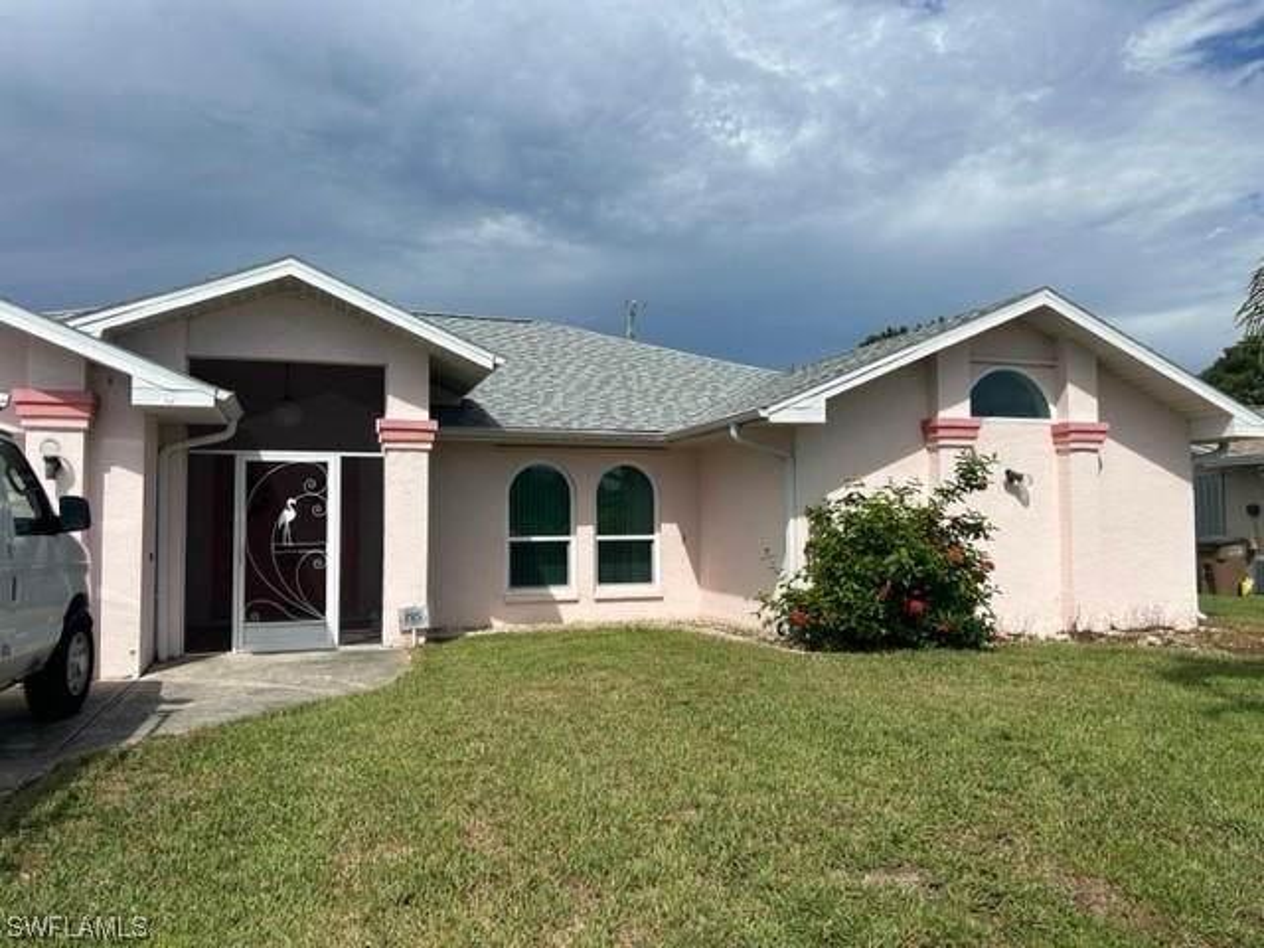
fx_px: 949
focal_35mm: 26
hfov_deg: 67.3
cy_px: 474
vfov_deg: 53.1
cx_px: 632
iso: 50
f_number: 1.5
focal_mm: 5.7
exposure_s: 1/10309
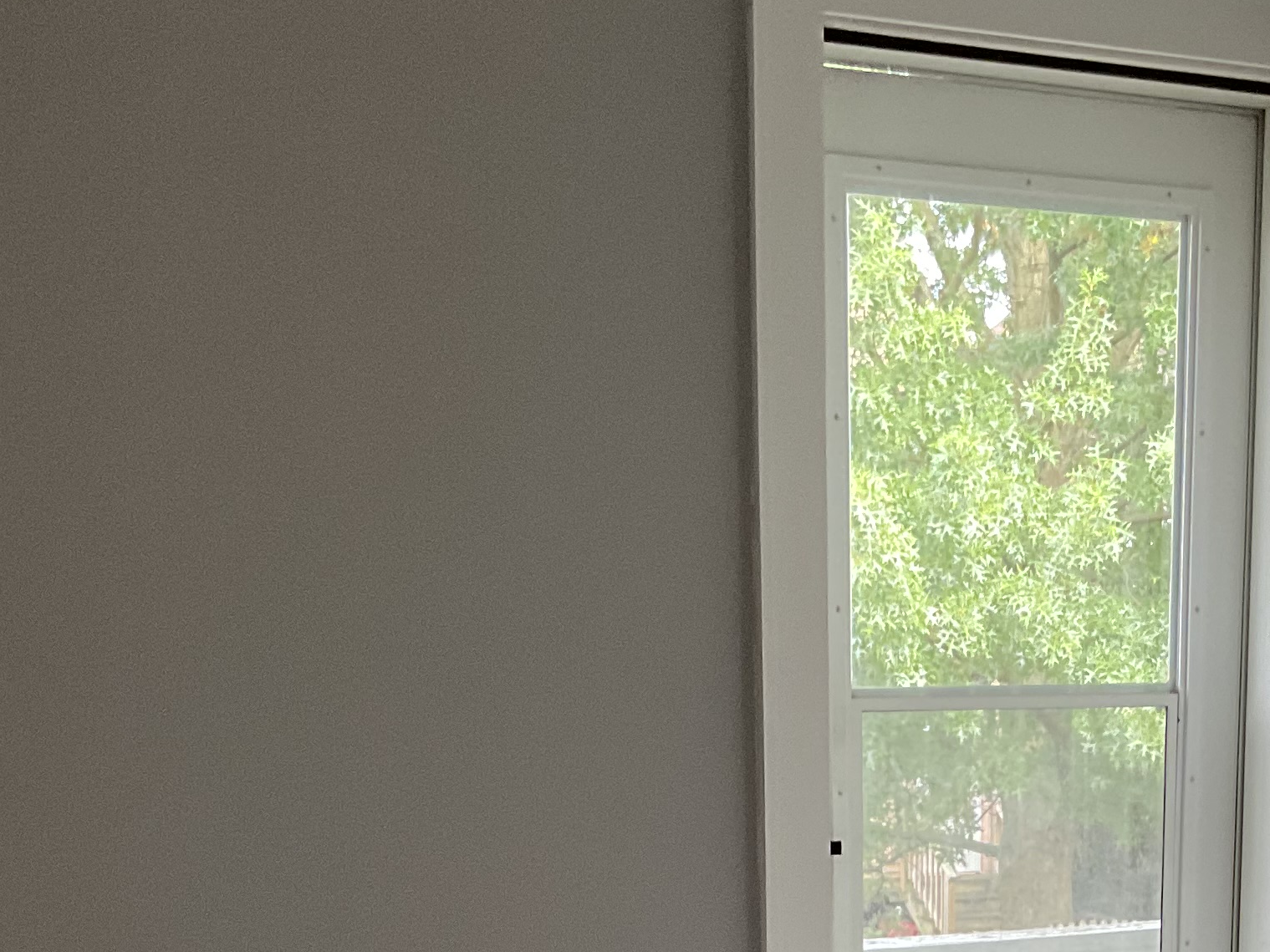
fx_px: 2825
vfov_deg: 17.8
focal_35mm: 77
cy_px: 1254
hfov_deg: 24.7
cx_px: 1123
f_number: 1.8
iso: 100
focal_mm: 3
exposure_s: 1/60
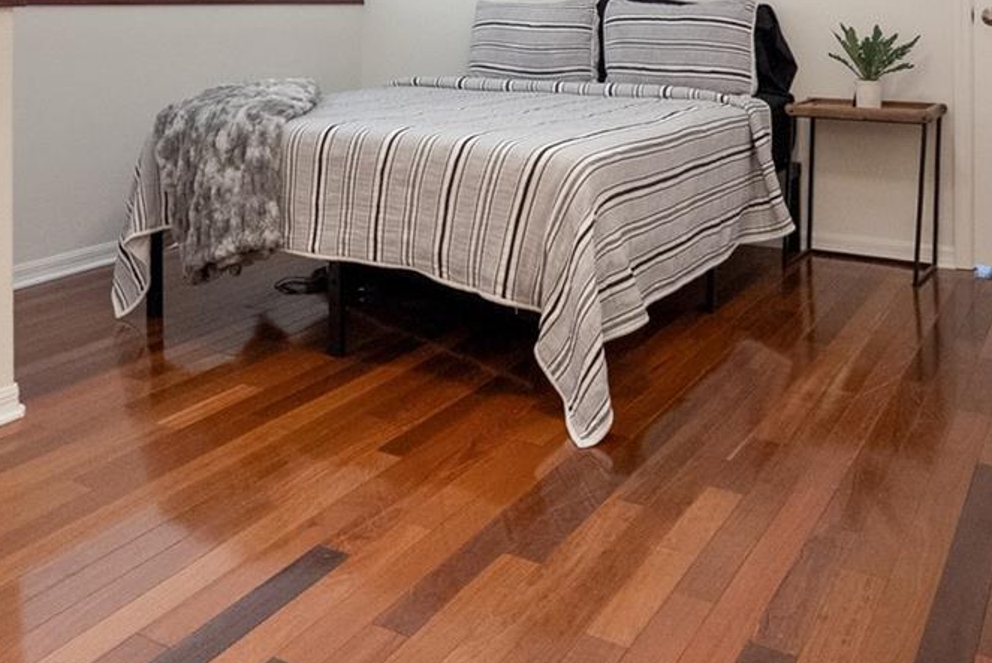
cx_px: 434
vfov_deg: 30.8
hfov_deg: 47.3
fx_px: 1130
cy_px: 36
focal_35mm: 41
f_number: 9
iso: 10000
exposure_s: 1/30
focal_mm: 17
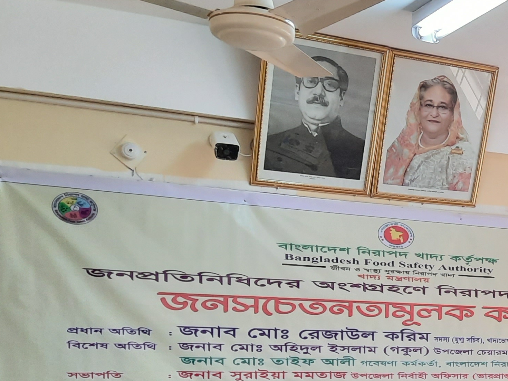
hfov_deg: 25.8
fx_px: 998
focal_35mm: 68
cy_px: 386
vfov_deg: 20.9
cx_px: 593
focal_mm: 4.6
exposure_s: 1/50
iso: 250
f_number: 2
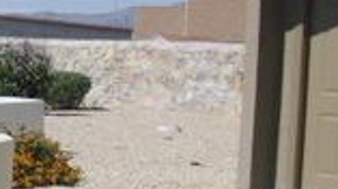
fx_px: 1119
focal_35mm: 125
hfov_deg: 15.6
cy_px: 126
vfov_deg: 9.7
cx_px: -196
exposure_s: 1/250
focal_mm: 6.3
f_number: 7.8
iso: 80
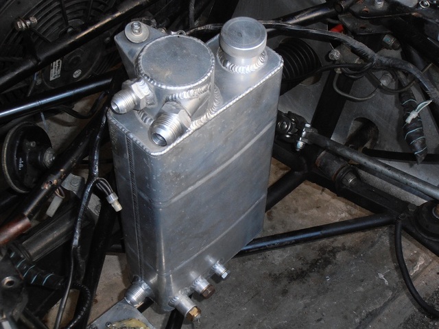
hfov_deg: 28.2
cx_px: 220
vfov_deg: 21.3
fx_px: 875
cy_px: 164
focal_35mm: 69
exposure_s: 1/50
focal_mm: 12.29
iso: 125
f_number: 4.8
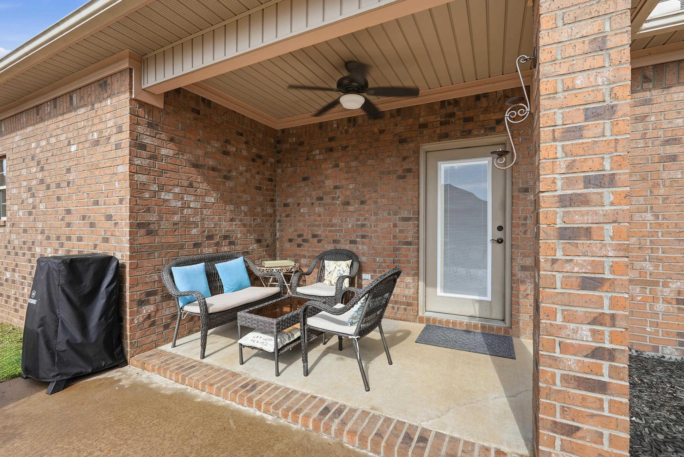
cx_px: 342
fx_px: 304
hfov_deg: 96.7
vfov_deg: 73.8
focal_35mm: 16
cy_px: 228
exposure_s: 1/640
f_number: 9
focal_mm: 16
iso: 250
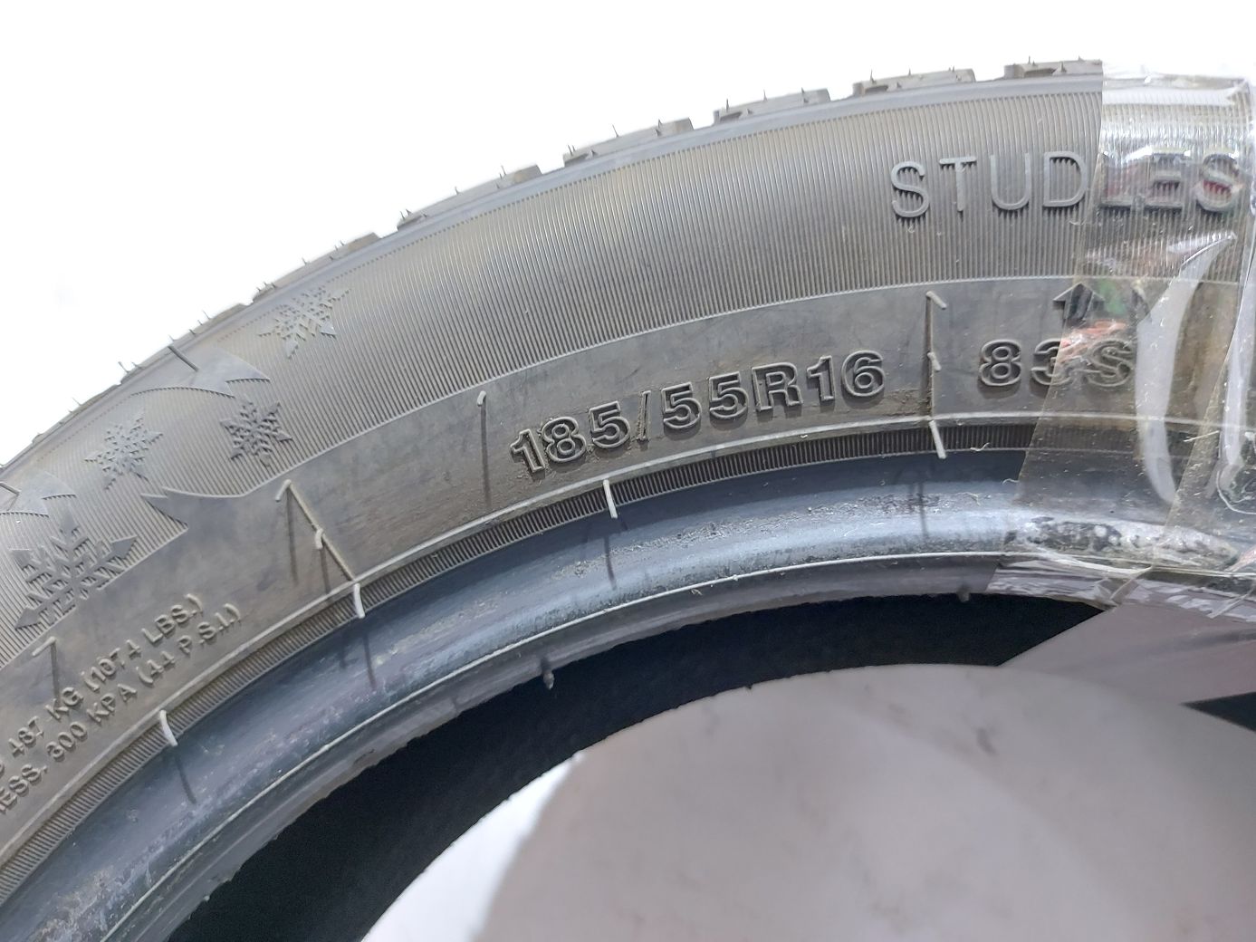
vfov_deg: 56.8
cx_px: 628
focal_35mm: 24
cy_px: 471
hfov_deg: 71.6
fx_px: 871
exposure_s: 1/20
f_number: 1.8
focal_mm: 5.23
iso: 800
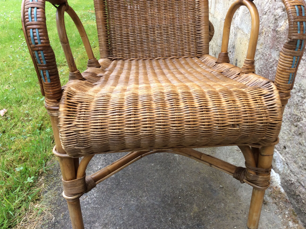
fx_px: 282
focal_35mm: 32
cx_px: 153
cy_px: 114
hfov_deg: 56.9
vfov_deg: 44.1
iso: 32
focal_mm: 3.3
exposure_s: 1/172
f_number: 2.4
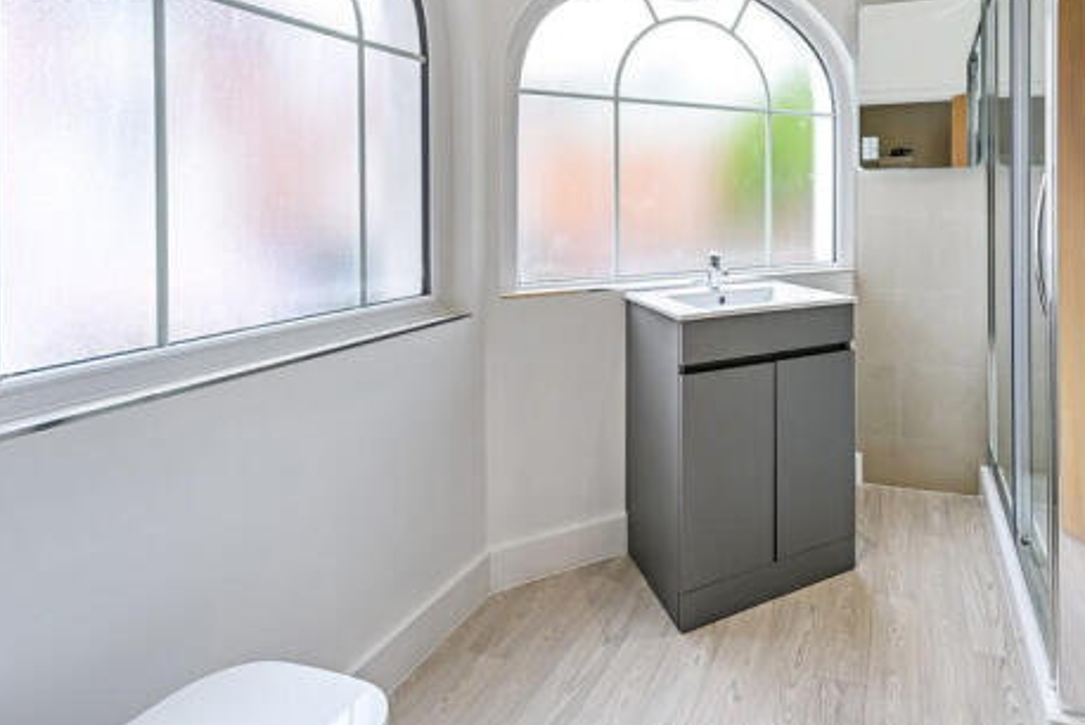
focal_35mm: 20
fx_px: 603
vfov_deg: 59.9
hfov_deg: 80.8
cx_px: 733
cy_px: 217
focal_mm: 14
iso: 250
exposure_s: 1/10
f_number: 9
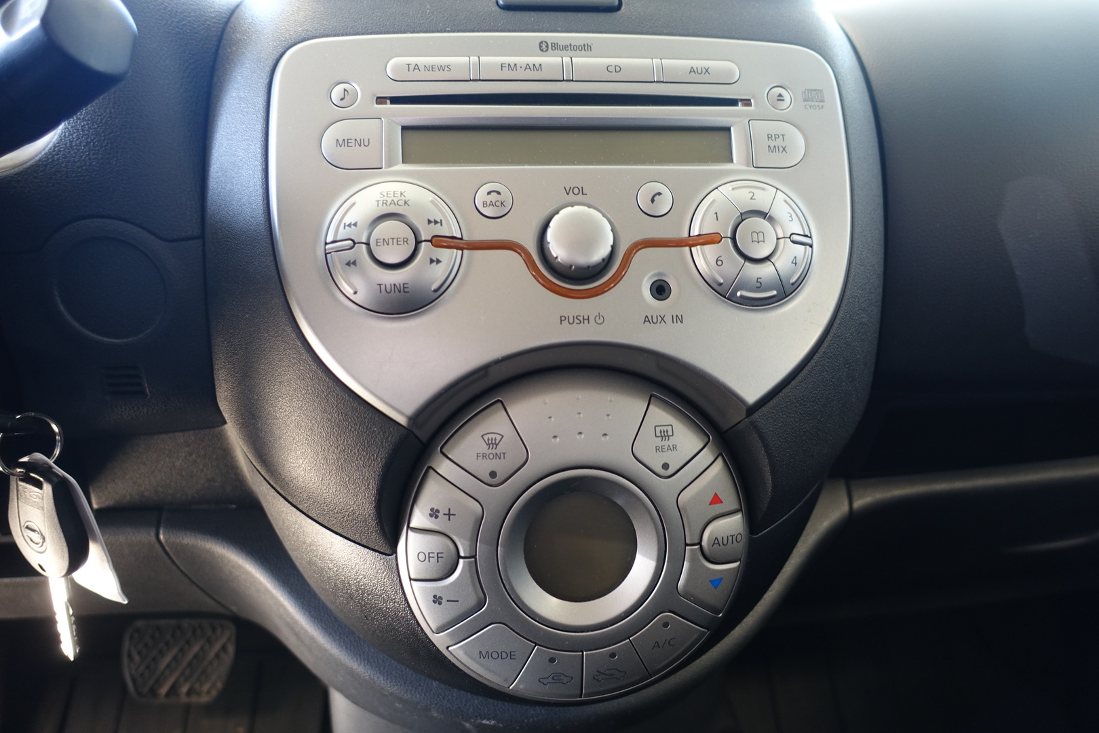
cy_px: 366
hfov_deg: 73.7
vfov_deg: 53.1
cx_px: 550
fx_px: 733
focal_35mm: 24
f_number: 1.8
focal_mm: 8.8
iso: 250
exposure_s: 1/30
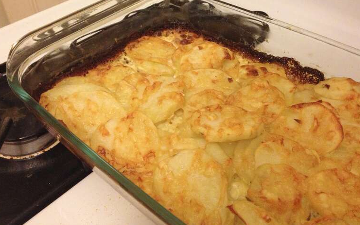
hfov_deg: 50.4
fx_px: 383
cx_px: 176
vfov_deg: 32.6
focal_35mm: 39
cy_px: 85
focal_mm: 4.28
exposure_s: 1/20
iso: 400
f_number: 2.4
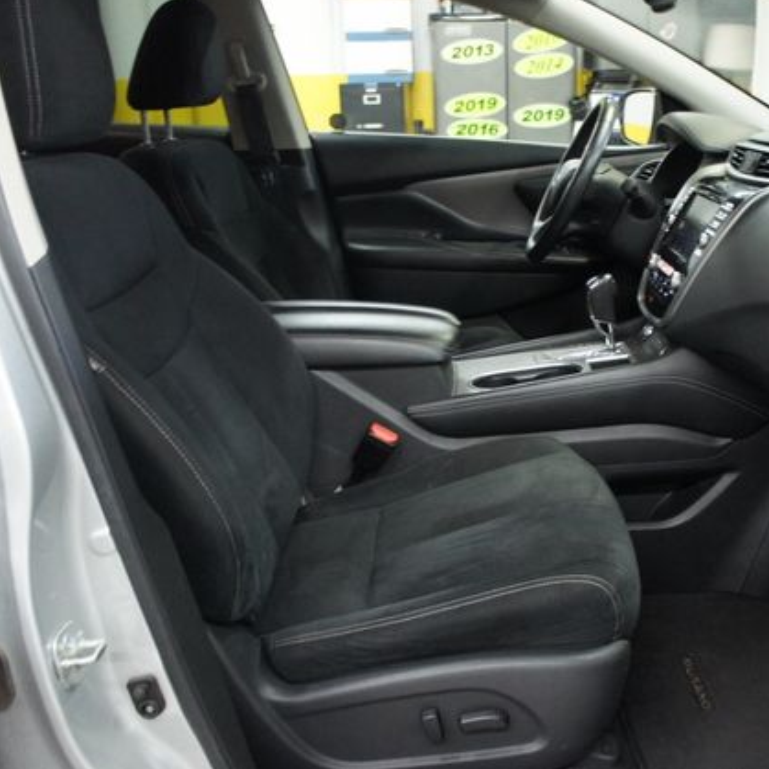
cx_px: 584
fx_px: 880
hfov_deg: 45.5
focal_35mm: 35
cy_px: 380
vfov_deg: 47.2
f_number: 3.5
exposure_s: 1/40
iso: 1600
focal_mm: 18
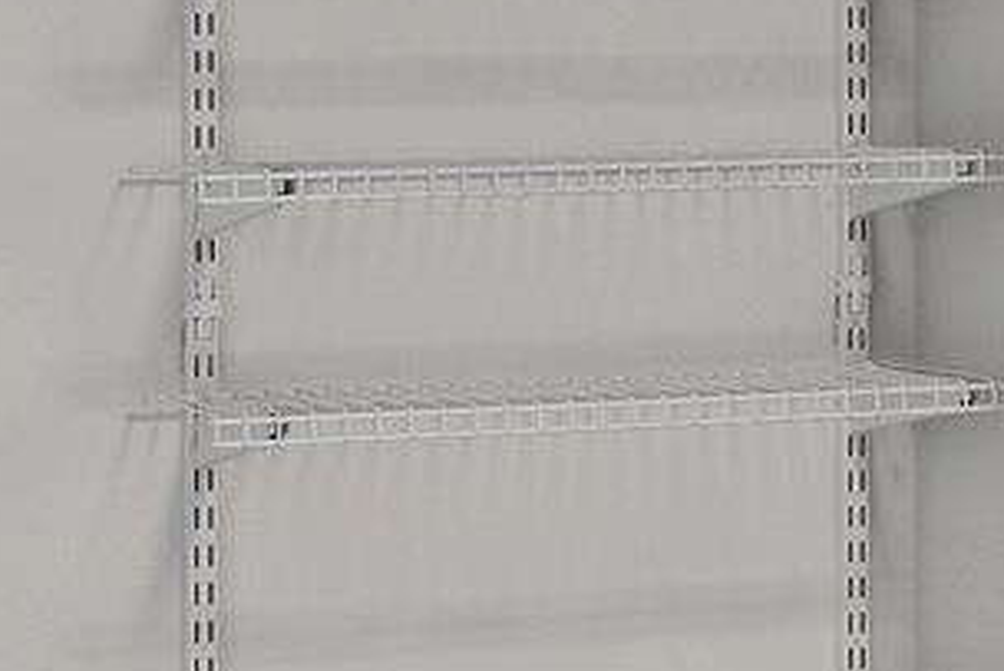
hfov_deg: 11.1
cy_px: 159
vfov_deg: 8.1
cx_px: 1892
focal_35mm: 170
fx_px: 4743
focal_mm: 23
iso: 400
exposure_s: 1/4
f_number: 8
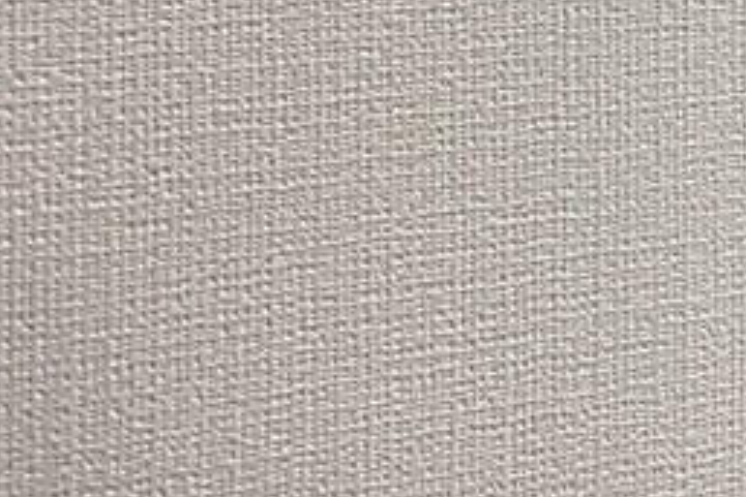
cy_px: -387
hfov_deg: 18.0
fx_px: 2092
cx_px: 1123
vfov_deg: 12.4
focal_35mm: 101
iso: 200
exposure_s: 1/60
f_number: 1.6
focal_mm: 4.2
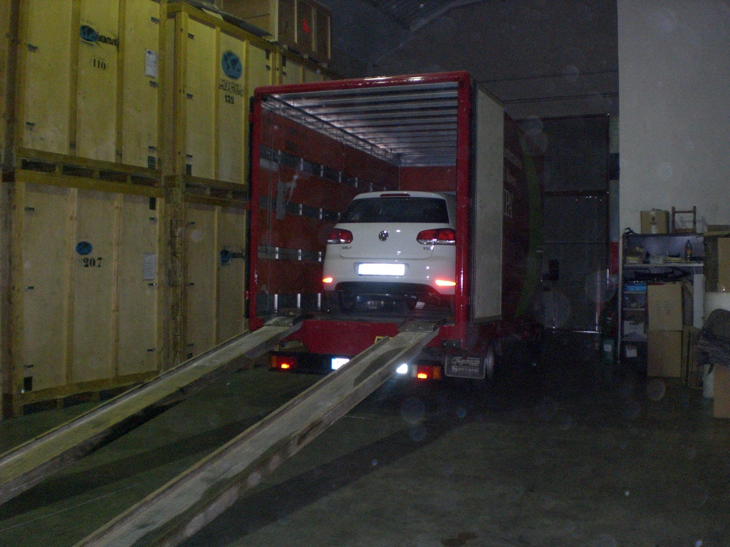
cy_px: 274
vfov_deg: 37.7
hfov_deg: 49.0
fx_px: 801
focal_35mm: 38
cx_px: 365
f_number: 3.1
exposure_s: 1/60
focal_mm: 6.3
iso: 200
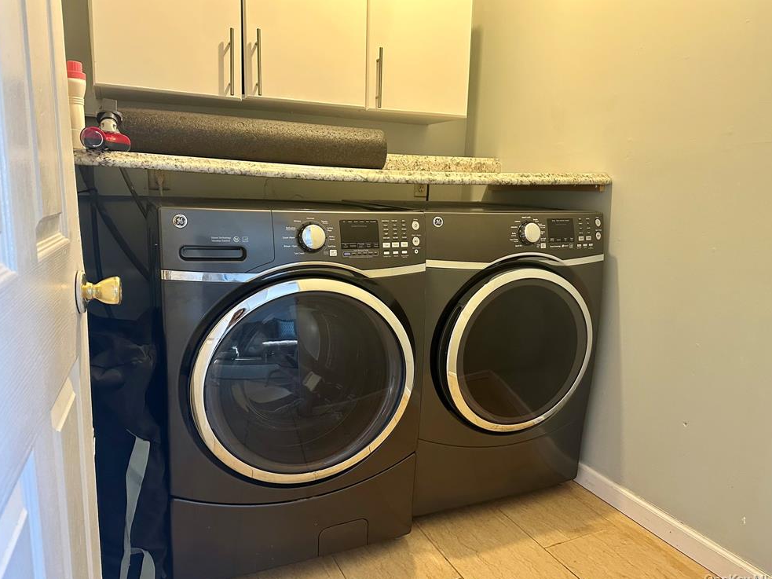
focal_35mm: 25
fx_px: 557
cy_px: 288
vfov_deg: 54.9
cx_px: 382
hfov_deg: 69.4
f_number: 1.78
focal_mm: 6.86
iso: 400
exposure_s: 1/60
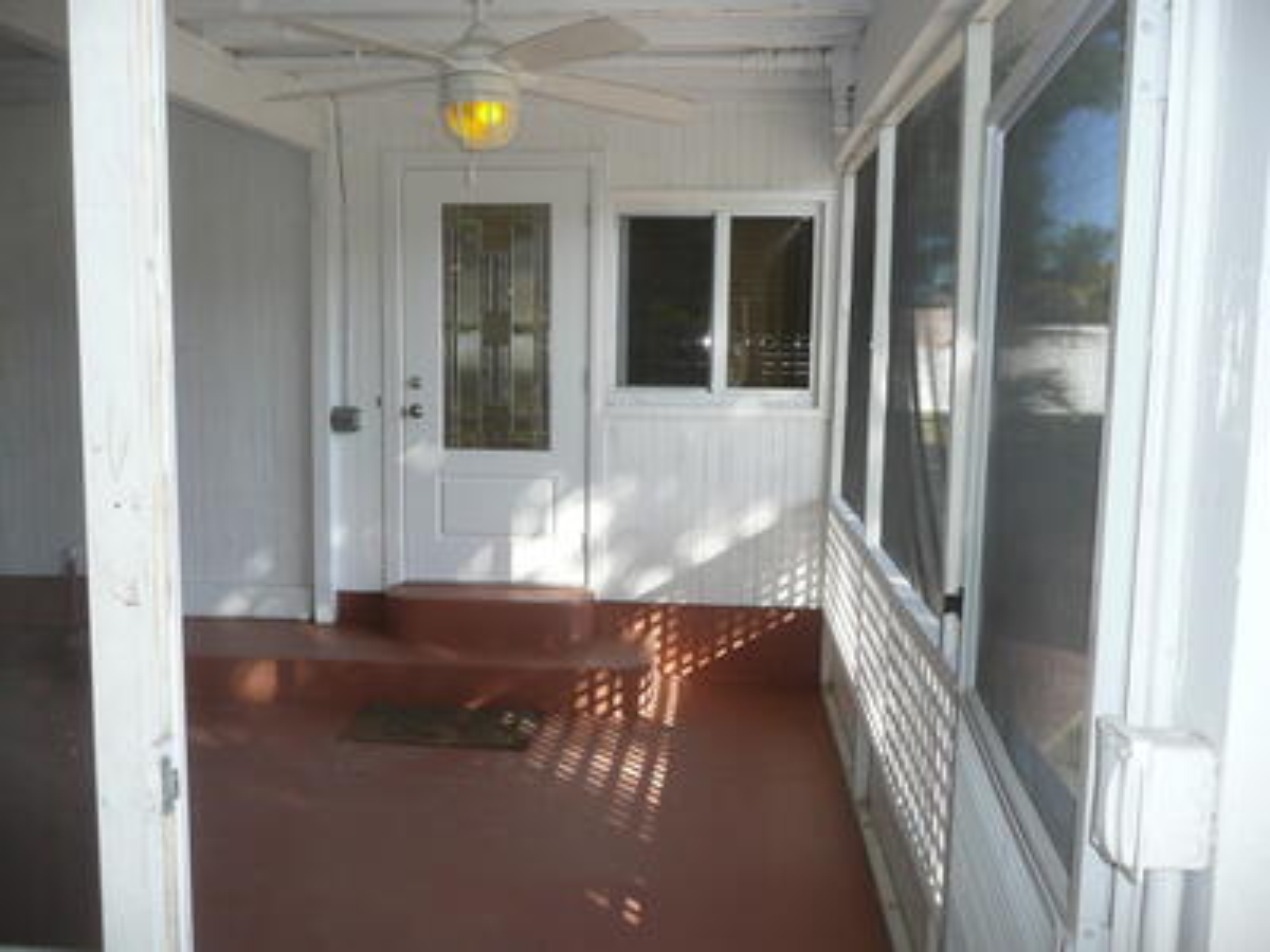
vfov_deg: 49.7
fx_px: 1027
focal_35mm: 28
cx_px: 635
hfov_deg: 63.4
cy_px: 476
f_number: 3.3
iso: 100
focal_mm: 4.6
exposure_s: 1/80
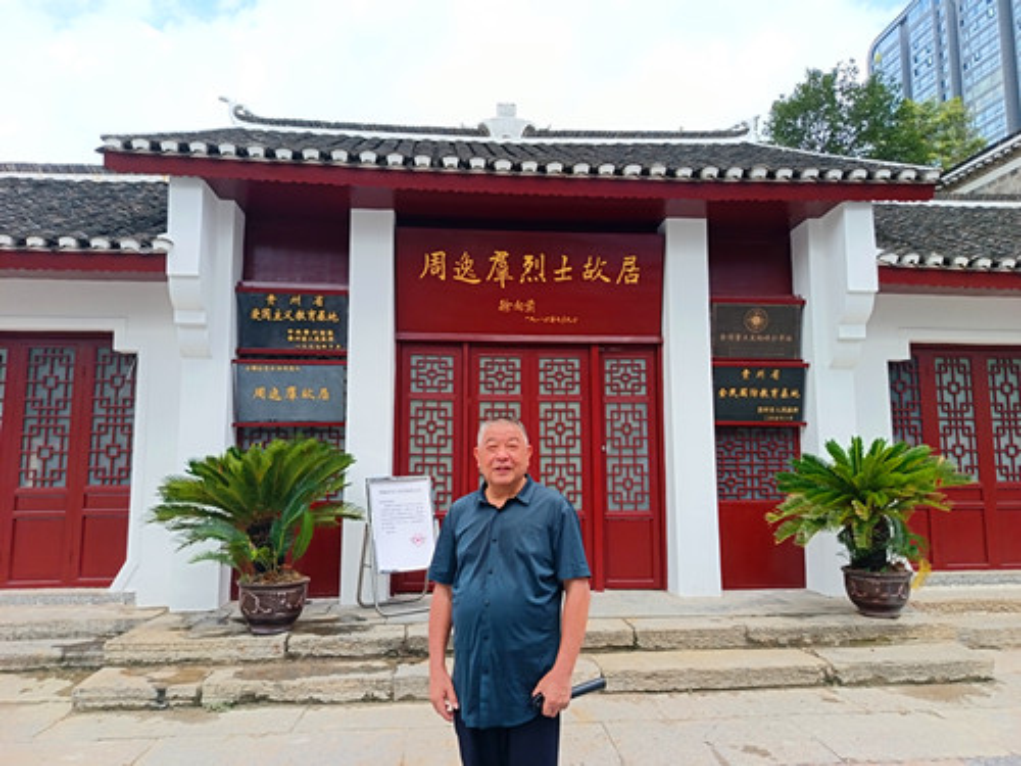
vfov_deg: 56.8
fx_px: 708
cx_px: 510
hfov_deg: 71.6
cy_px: 383
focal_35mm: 24
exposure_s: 1/227
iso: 100
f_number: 1.75
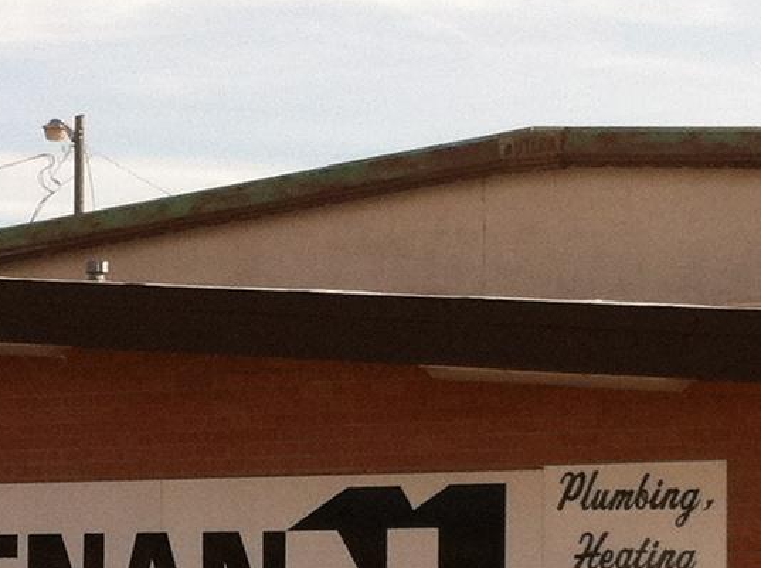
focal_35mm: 169
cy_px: 606
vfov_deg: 8.7
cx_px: 228
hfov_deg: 11.7
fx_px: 3710
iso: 80
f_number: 2.8
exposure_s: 1/1071
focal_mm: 3.85
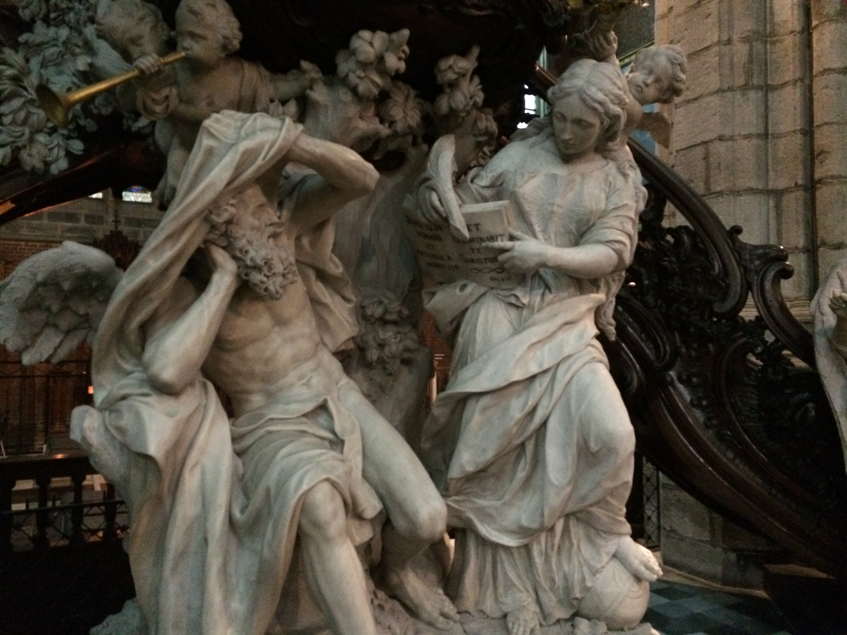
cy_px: 318
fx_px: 734
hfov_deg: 60.0
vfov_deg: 46.8
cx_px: 424
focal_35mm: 30
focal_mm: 4.12
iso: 640
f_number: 2.2
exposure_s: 1/15
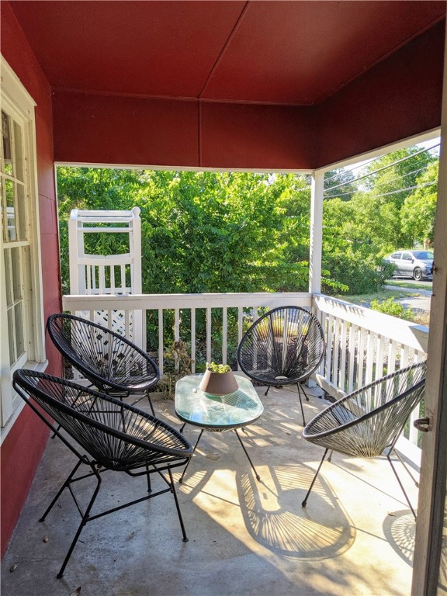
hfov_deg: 51.4
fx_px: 465
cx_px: 224
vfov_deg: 65.3
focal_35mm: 27
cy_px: 298
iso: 50
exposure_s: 1/390
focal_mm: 4.38
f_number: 1.73
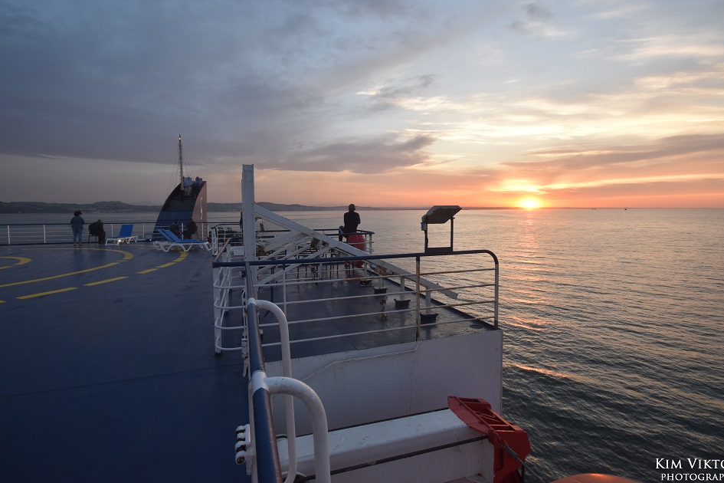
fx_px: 523
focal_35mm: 26
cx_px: 355
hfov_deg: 69.4
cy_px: 223
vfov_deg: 49.5
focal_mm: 16
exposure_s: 1/200
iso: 400
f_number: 7.1
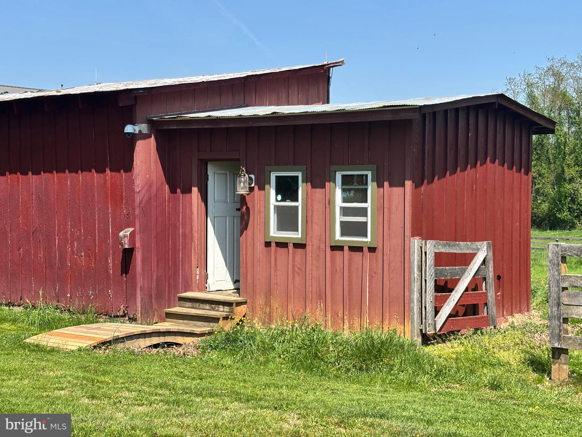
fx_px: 874
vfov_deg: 28.0
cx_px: 291
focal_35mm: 52
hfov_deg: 36.8
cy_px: 218
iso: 32
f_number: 1.6
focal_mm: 5.96
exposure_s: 1/1876
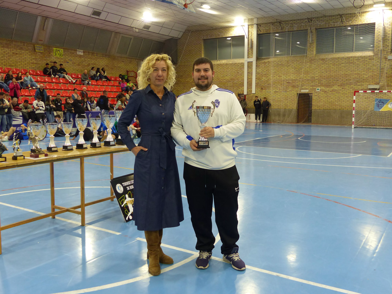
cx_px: 196
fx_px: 374
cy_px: 147
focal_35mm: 33
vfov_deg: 42.9
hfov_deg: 55.4
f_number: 2.8
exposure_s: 1/60
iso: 200
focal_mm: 5.9
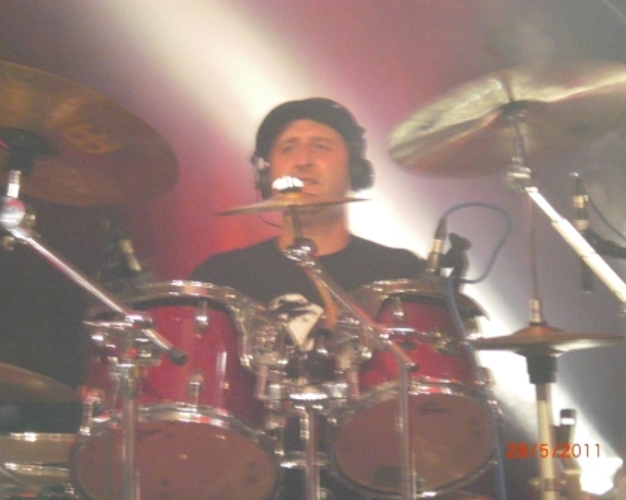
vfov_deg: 12.9
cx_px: 306
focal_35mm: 120
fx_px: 2223
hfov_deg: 16.0
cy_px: 250
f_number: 5.9
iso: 800
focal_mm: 18.9
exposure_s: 1/8
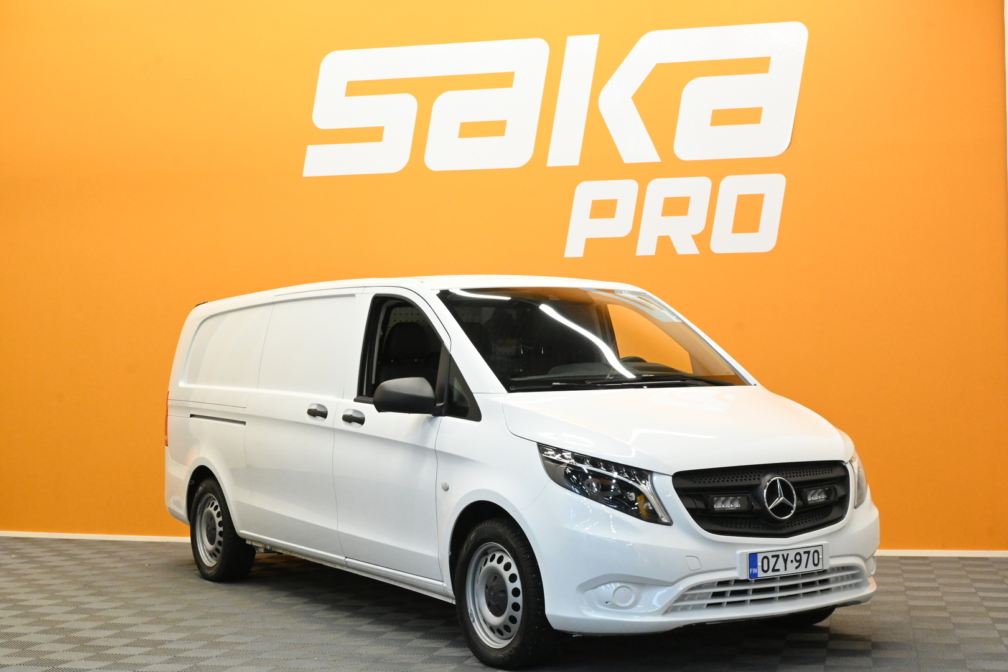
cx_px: 504
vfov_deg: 27.3
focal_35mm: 50
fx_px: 1386
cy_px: 336
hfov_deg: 40.0
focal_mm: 33
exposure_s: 1/50
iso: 4500
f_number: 11
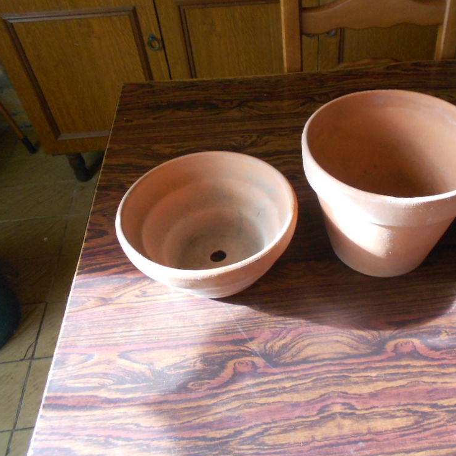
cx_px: 303
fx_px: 462
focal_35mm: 31
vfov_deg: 52.5
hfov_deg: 51.6
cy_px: 230
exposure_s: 1/30
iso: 200
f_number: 3.2
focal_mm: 4.6
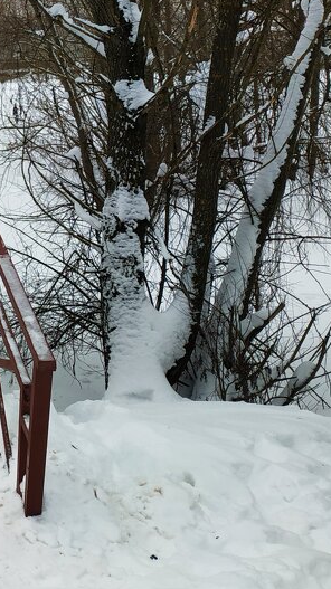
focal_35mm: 53
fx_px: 828
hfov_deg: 18.4
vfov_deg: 38.4
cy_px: 164
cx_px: -240
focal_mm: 3.94
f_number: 1.9
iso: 100
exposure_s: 1/252
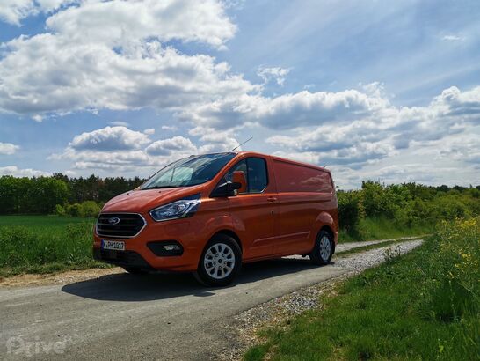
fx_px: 361
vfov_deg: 53.1
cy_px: 180
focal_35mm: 26
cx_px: 240
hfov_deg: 67.3
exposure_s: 1/6579
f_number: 1.4
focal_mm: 4.66
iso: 50
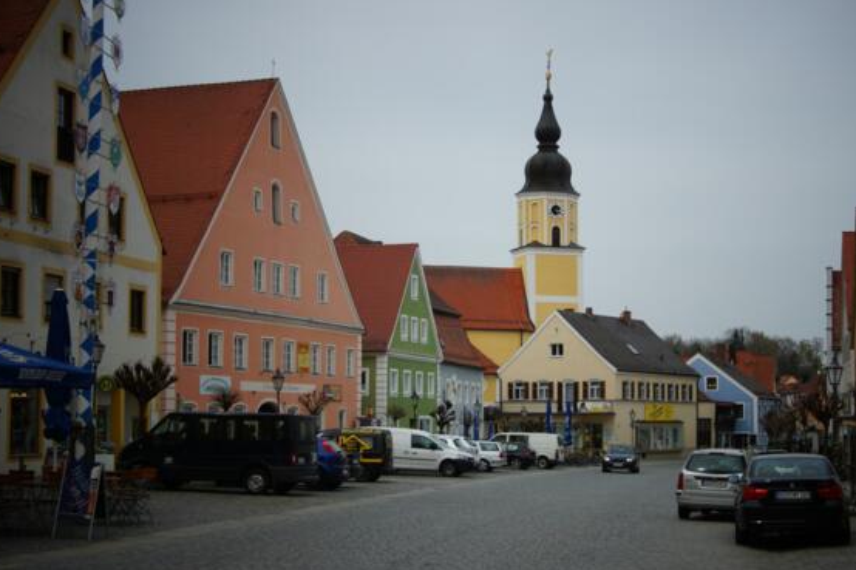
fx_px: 1488
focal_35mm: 63
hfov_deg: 32.1
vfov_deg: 21.7
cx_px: 487
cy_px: 335
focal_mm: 35
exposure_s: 1/640
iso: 100
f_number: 8
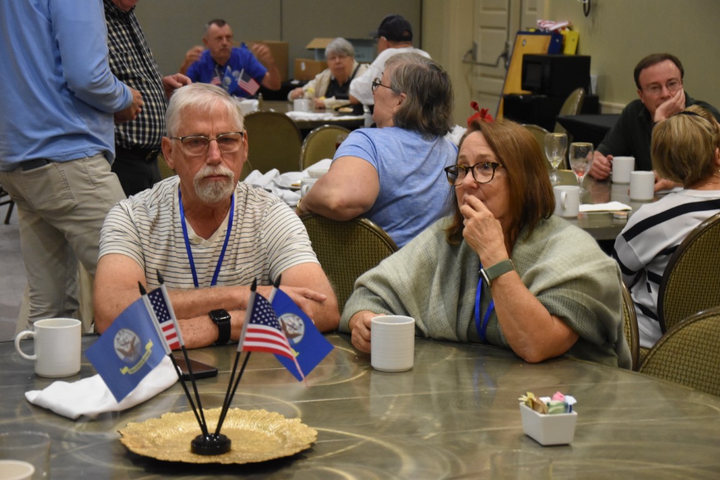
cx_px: 360
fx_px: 1560
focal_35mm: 78
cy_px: 240
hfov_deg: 26.0
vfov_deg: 17.5
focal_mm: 52
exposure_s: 1/60
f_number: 5
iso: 2500
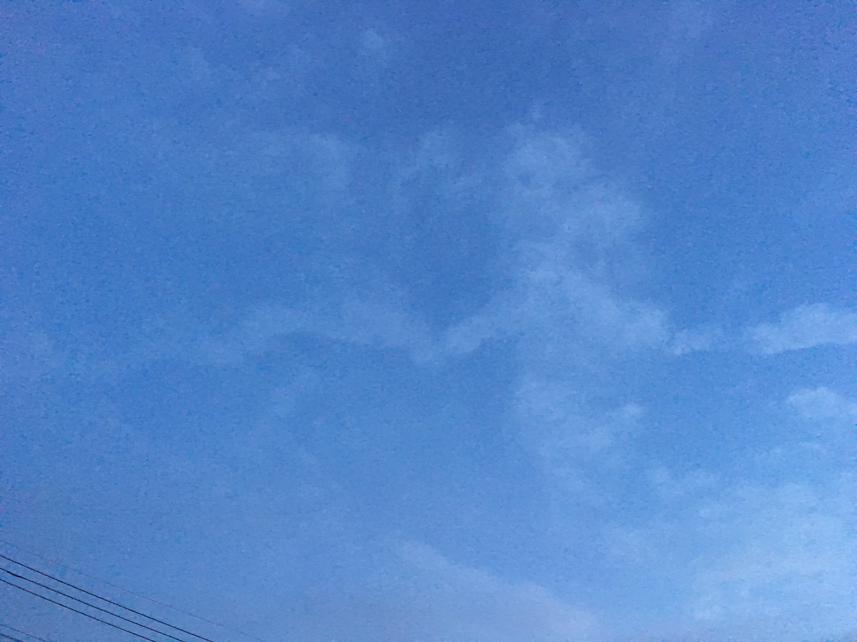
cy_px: 321
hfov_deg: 61.7
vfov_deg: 48.2
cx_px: 428
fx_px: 718
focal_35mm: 29
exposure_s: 1/30
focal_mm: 4.15
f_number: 2.2
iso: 200
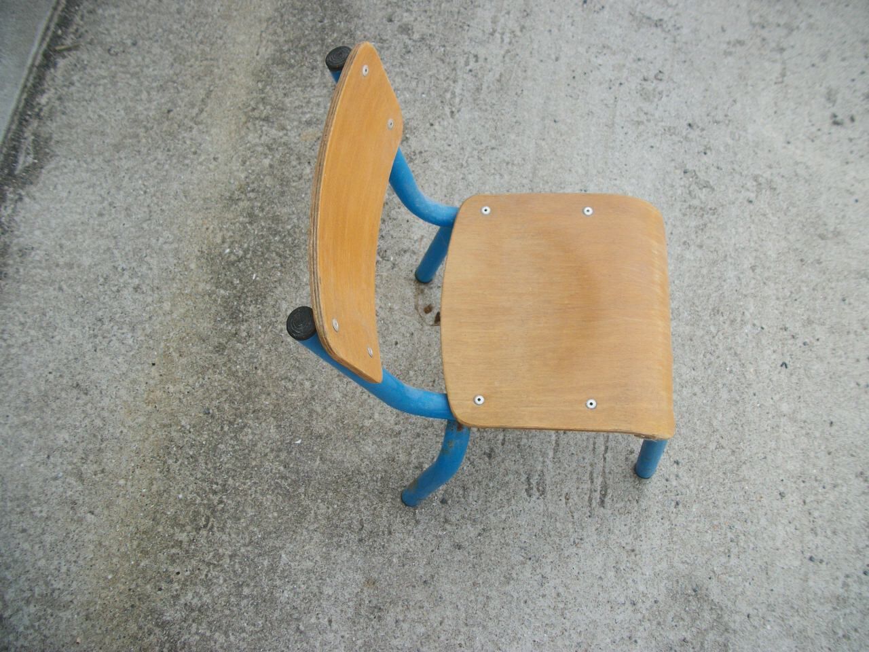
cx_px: 434
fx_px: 803
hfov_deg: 56.8
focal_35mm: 32
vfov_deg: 44.2
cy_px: 326
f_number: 2.9
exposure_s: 1/400
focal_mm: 5.7
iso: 80
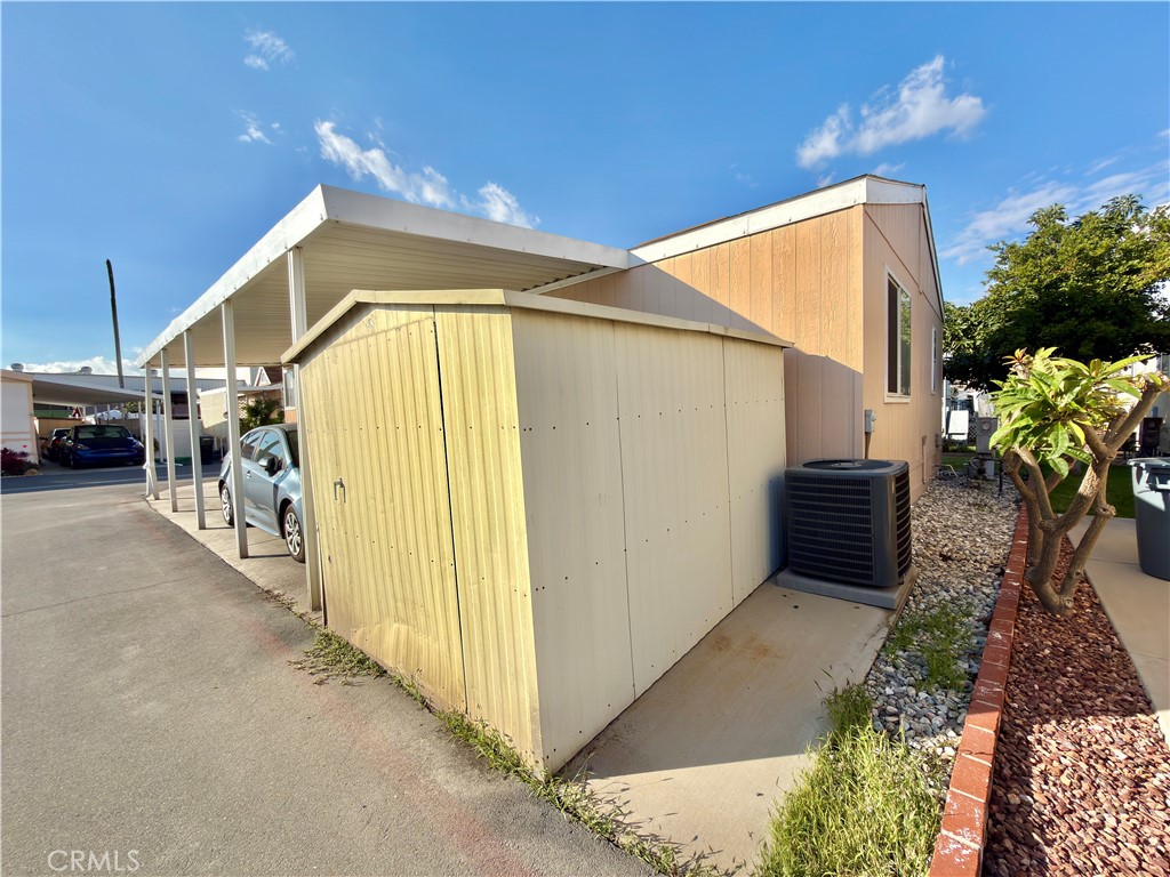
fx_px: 473
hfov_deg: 102.1
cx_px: 585
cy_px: 438
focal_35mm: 14
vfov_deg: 85.7
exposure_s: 1/916
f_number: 2.2
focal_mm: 2.22
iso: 16
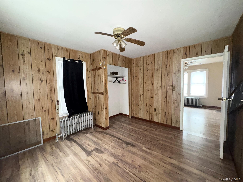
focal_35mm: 14
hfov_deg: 102.1
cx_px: 122
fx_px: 98
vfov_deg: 85.7
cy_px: 91
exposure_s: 1/30
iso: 640
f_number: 2.2
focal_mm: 2.22
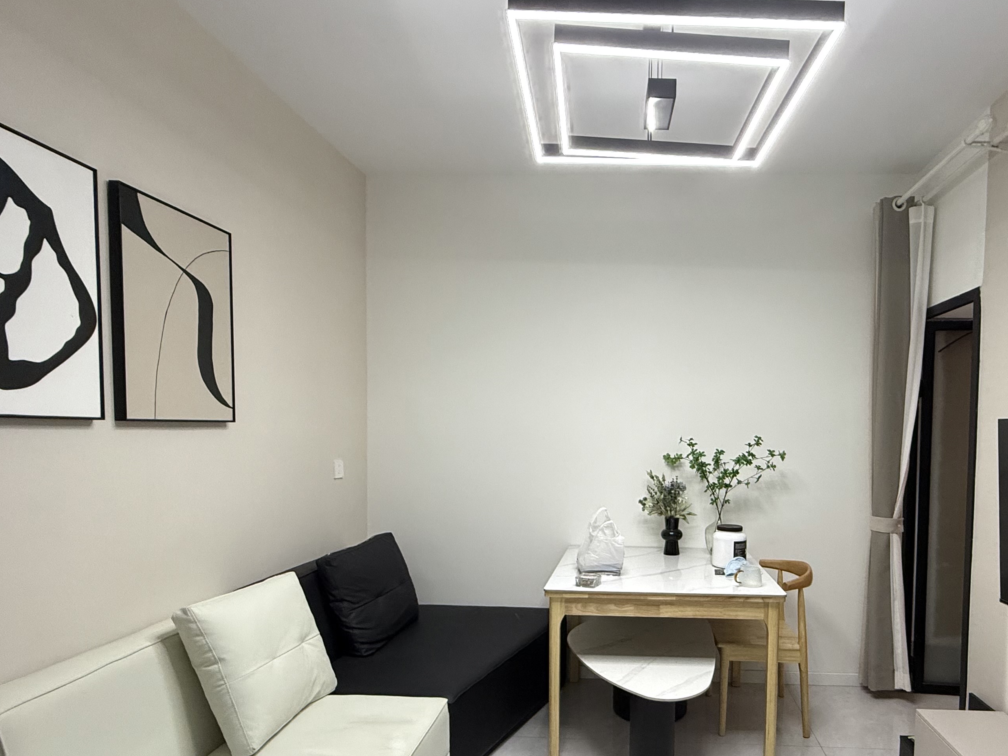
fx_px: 641
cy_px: 463
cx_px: 619
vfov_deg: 60.4
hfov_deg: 75.3
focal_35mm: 22
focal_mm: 2.22
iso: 250
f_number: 2.2
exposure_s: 1/100
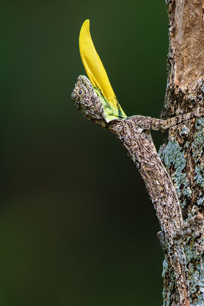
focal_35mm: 1176
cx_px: 151
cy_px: 220
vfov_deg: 1.8
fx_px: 9989
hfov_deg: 1.2
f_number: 5.6
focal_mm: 500
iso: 400
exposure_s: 1/400
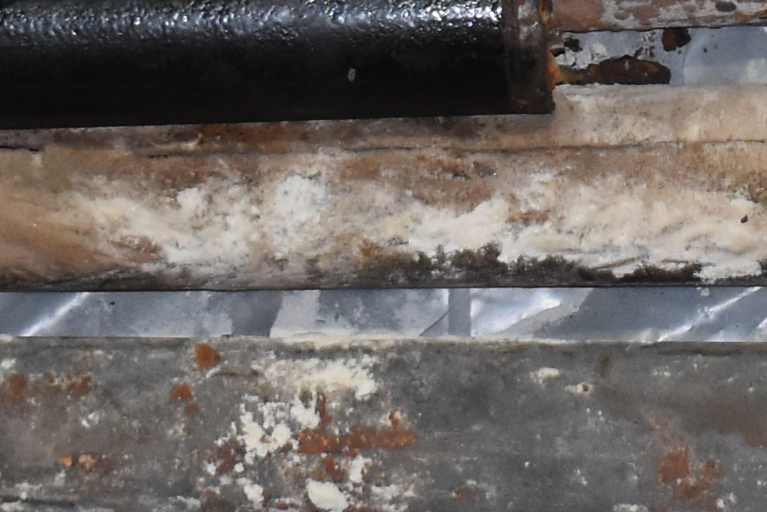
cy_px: -74
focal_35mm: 299
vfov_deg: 4.6
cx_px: 1294
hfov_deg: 6.8
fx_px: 6370
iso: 800
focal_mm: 30
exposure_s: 1/100
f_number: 5
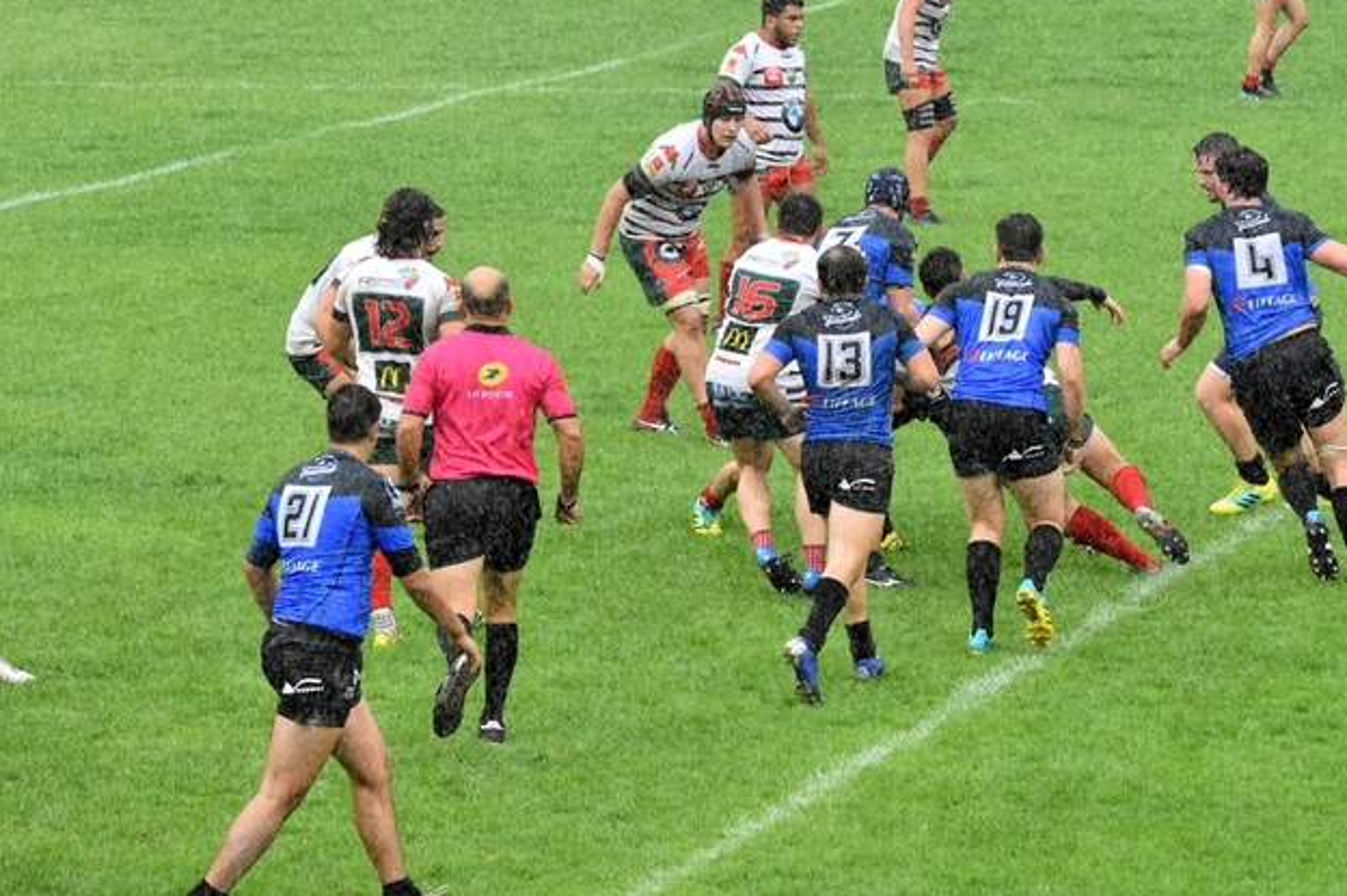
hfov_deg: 7.9
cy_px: 369
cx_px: 585
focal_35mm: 260
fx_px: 9707
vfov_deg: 5.3
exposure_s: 1/640
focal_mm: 135
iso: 3200
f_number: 7.1
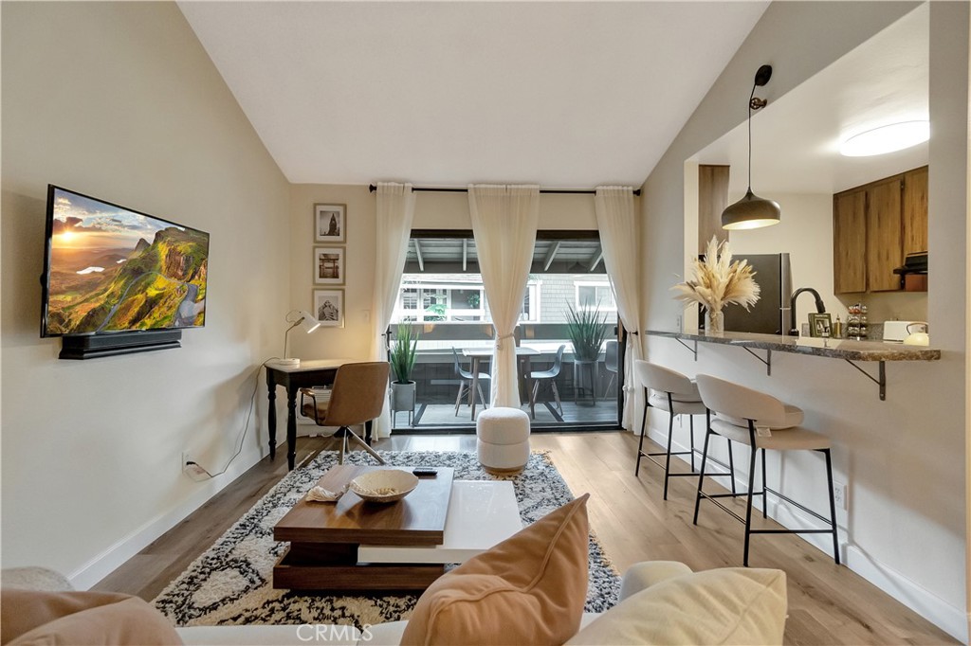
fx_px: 404
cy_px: 323
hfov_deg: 100.4
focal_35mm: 15
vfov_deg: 77.3
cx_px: 486
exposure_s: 1/320
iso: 2500
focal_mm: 10
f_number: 4
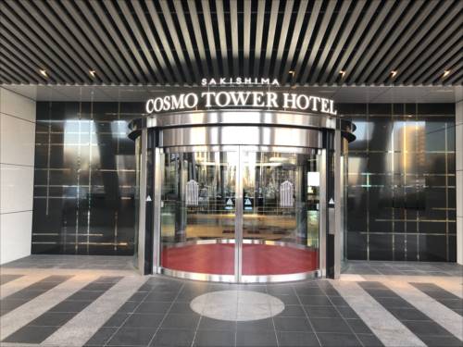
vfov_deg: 49.7
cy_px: 174
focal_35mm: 28
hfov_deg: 63.4
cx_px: 232
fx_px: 375
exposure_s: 1/24
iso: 40
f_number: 1.8
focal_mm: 4
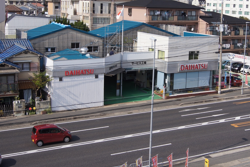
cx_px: 153
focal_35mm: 54
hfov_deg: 36.7
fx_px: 375
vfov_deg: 24.9
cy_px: 62
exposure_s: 1/320
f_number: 8
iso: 100
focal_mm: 28
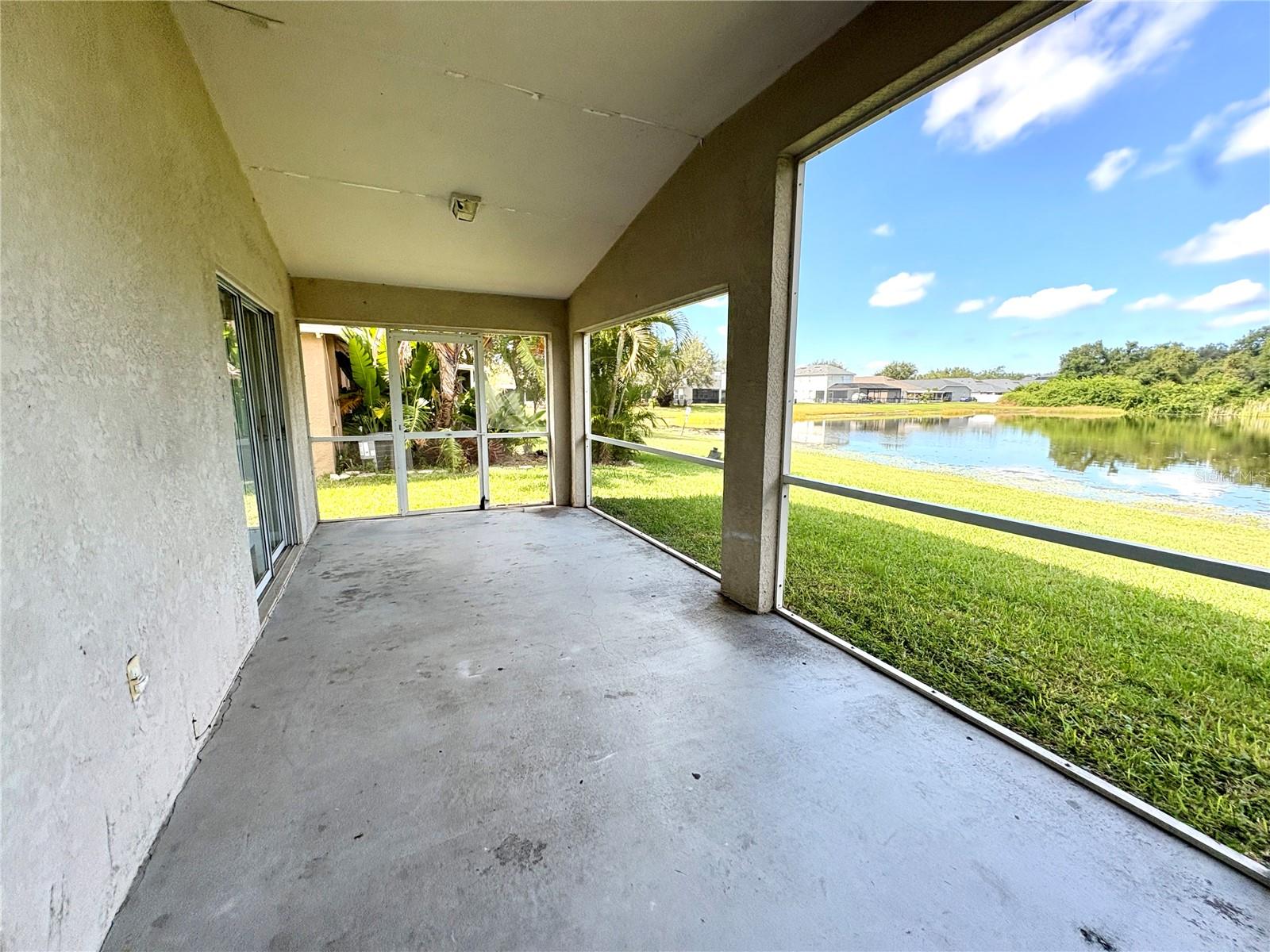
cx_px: 635
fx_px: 514
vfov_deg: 85.7
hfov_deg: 102.1
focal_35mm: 14
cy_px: 476
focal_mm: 2.22
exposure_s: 1/313
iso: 64
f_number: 2.2
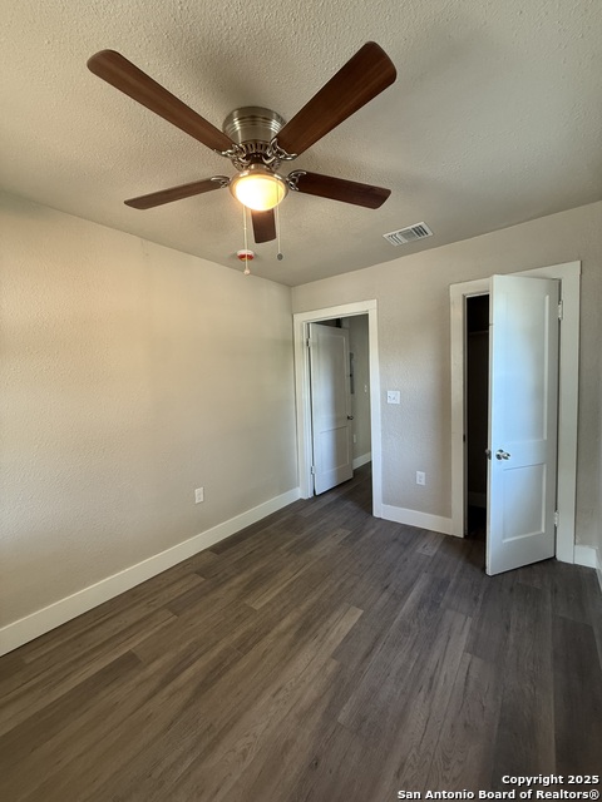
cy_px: 401
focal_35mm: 14
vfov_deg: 102.1
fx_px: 325
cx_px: 301
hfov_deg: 85.7
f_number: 2.2
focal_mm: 2.22
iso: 250
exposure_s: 1/60
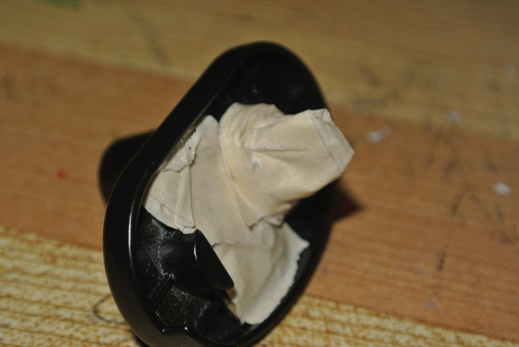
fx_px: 1169
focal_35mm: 81
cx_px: 260
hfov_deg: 25.0
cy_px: 174
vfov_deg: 16.9
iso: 220
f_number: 5.6
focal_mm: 30
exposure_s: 1/60
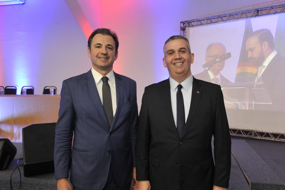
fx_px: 245
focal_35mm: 31
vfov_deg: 42.3
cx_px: 142
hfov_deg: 60.3
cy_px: 95
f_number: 5.6
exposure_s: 1/60
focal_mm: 31
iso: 3200
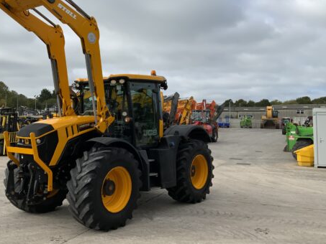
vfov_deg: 35.0
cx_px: 135
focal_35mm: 41
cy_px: 91
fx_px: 386
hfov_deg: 45.6
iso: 16
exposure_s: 1/2058
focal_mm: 3
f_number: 1.8
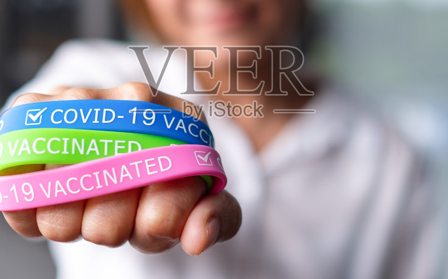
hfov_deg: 29.0
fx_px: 867
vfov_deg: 18.3
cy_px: 84
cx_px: 222
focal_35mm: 71
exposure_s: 1/500
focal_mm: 23
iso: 200
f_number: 2
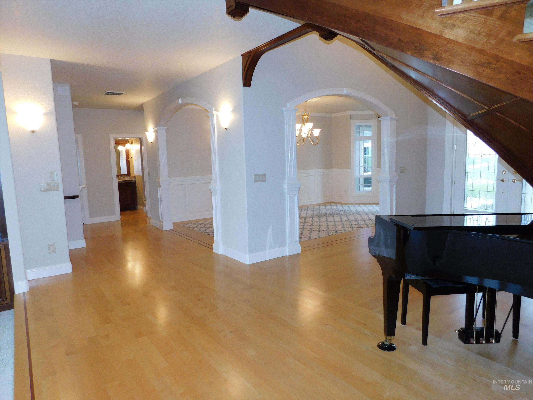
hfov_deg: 73.9
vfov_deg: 58.9
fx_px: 354
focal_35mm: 23
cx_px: 266
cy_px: 200
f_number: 3
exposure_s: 1/30
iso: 180
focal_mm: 4
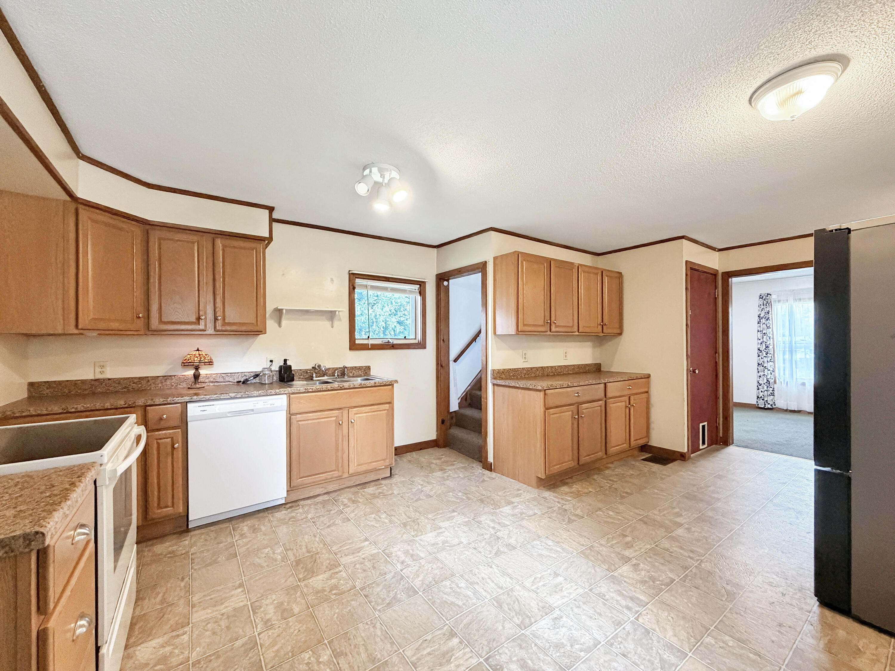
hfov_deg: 102.1
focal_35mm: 14
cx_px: 448
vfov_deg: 85.7
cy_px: 336
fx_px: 362
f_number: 2.2
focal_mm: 2.22
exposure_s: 1/60
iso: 500
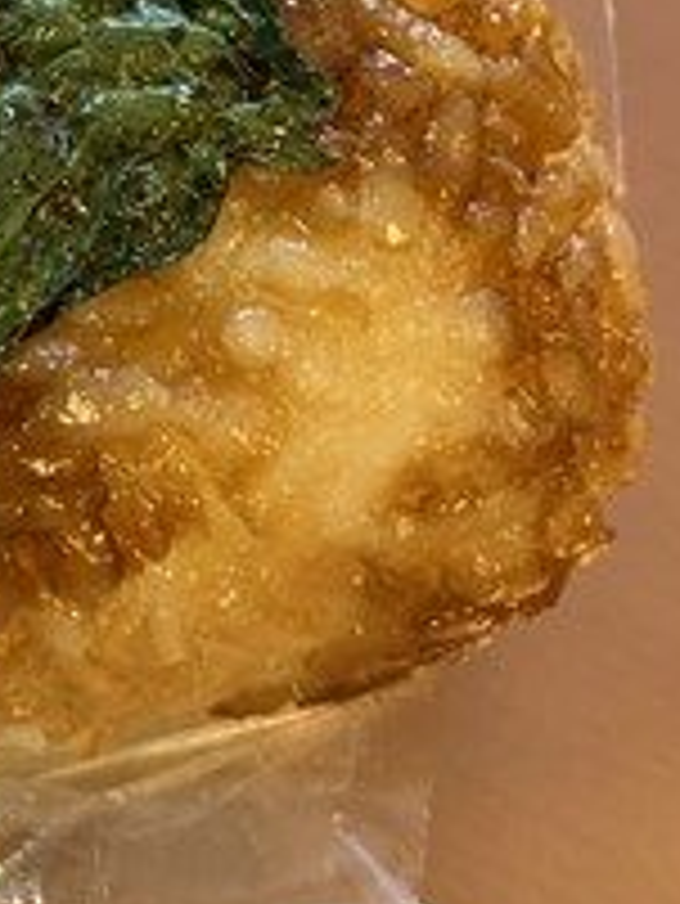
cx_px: -32
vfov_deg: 27.0
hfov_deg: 20.5
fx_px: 1805
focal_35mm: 69
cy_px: 70
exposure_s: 1/48
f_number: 1.8
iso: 125
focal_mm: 4.25
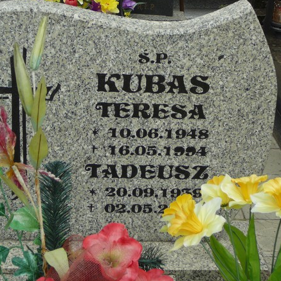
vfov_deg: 21.9
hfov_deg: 21.9
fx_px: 726
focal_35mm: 79
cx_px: 118
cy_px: 128
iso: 80
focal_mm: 9.1
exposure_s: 1/500
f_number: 3.6
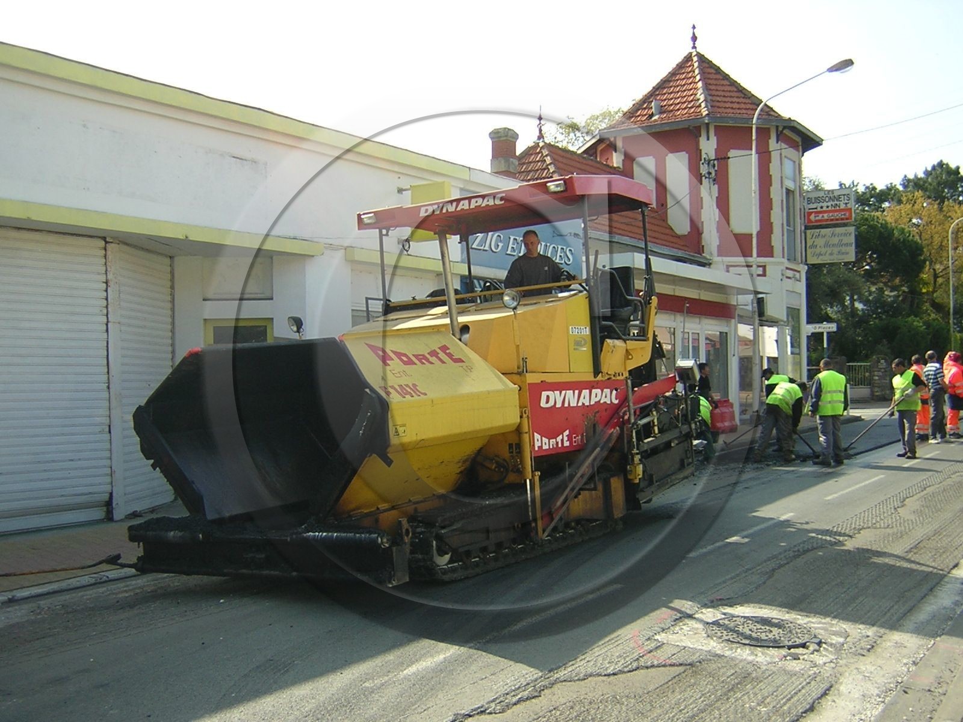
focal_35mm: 36
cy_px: 361
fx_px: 1002
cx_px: 482
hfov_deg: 51.4
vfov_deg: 39.7
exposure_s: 1/501
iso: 100
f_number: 2.6
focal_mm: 4.7
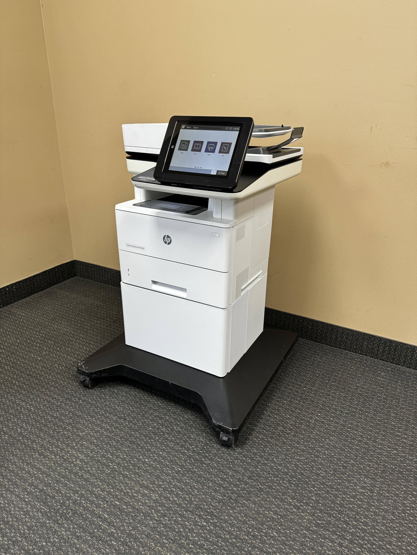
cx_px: 208
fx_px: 385
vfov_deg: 71.6
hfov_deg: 56.8
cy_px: 278
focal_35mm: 24
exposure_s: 1/120
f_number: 1.78
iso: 200
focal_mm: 6.86
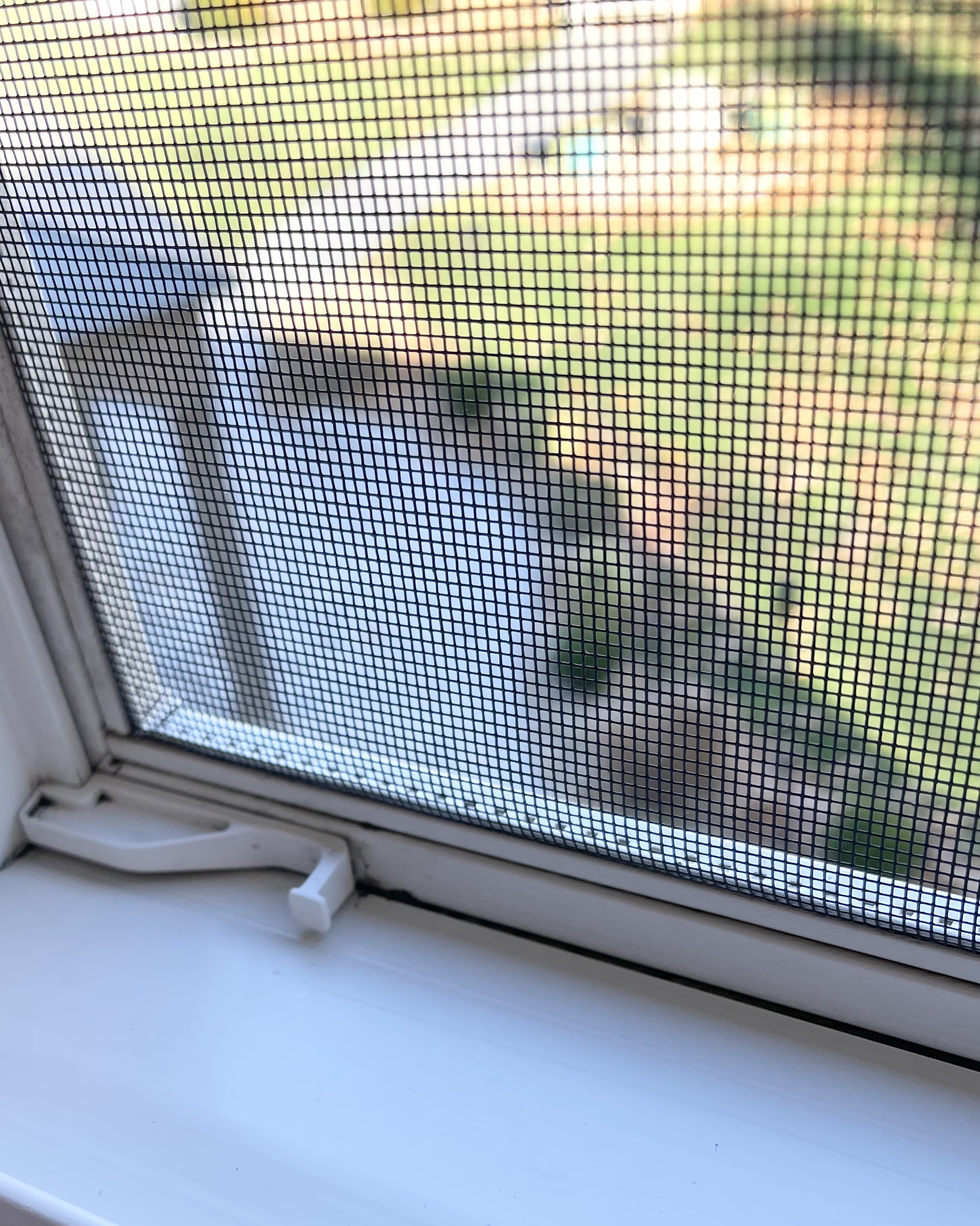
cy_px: 865
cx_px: 309
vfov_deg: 46.8
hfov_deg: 38.6
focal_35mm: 38
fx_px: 1378
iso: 32
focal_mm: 5.1
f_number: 1.6
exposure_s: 1/146
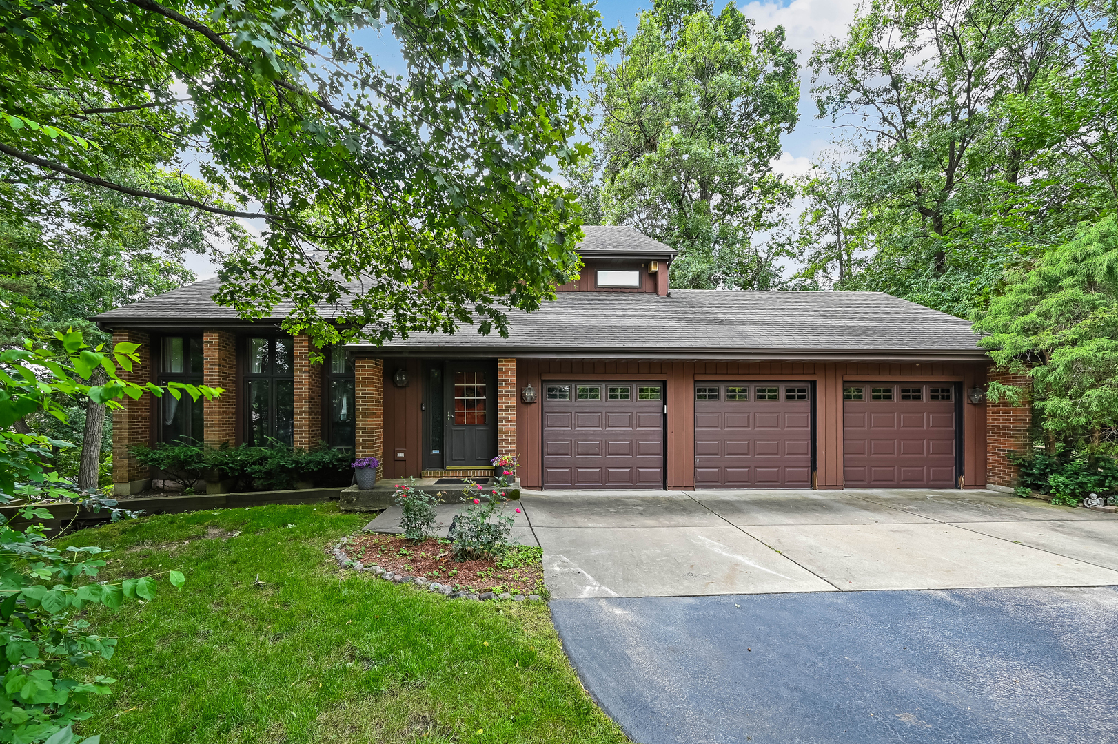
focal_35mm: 14
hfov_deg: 104.3
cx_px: 559
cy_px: 372
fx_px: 435
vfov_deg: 81.2
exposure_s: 1/20
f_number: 8
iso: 125
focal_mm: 14
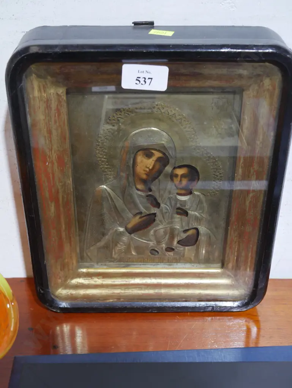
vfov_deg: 41.2
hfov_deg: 31.5
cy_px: 194
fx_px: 517
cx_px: 146
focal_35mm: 46
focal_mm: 23
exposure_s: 1/60
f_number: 5.1
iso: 1600
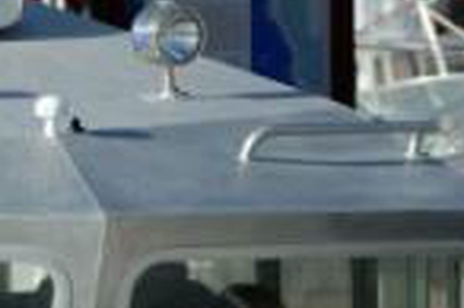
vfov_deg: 0.8
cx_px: -105
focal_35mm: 1644
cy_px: 460
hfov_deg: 1.3
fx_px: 21165
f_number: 8
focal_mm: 200
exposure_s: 1/200
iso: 100
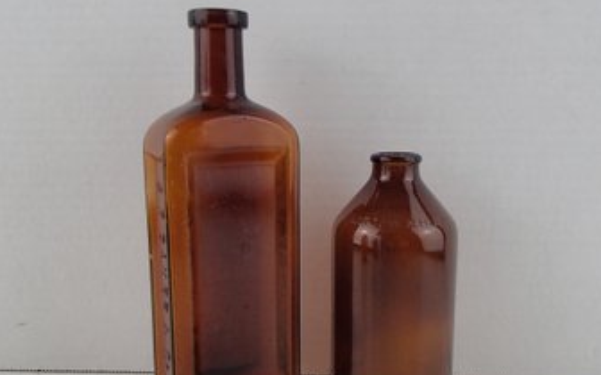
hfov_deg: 49.3
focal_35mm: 40
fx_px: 655
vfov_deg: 31.9
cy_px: 224
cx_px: 301
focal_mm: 6.64
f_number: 4.7
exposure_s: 1/160
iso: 250
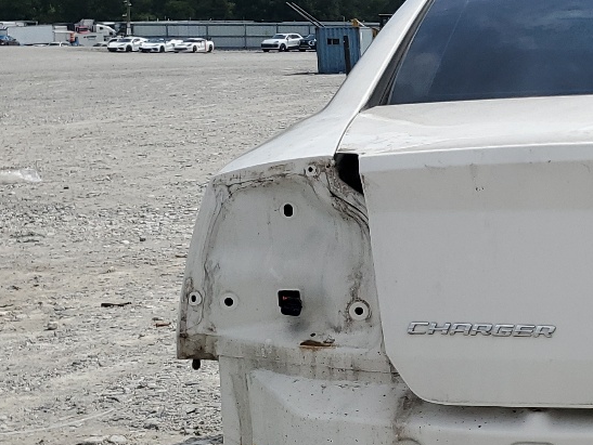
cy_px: 312
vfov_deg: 19.3
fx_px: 1303
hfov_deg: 23.3
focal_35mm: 76
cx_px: 725
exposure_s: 1/10000
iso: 50
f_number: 1.5
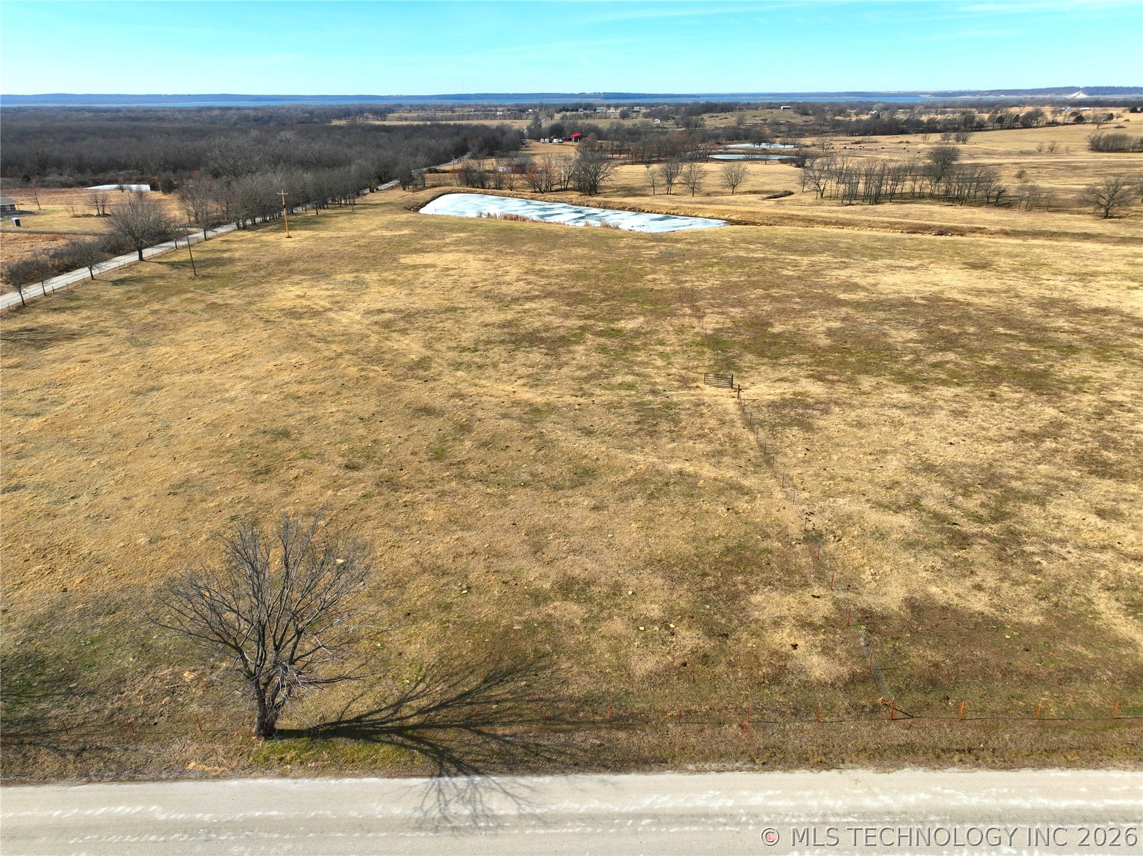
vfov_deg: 56.8
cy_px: 428
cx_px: 572
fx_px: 792
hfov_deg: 71.6
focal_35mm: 24
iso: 110
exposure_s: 1/1600
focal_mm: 12.29
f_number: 2.8
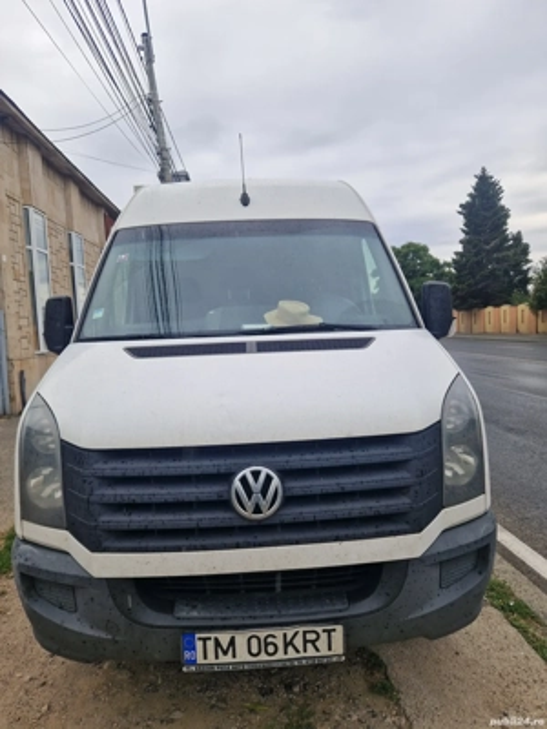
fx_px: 485
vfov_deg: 73.9
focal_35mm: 23
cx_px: 274
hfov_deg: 58.9
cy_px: 364
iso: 50
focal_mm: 5.4
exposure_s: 1/544
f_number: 1.8
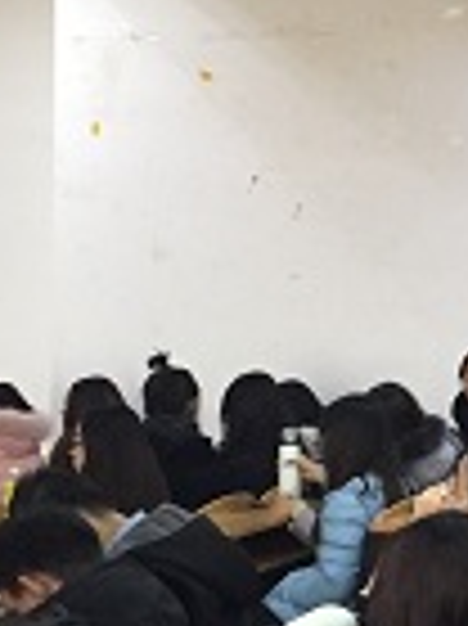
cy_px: 230
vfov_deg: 14.7
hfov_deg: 10.2
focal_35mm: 134
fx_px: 2419
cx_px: 932
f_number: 2.2
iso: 200
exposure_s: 1/33
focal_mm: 4.15
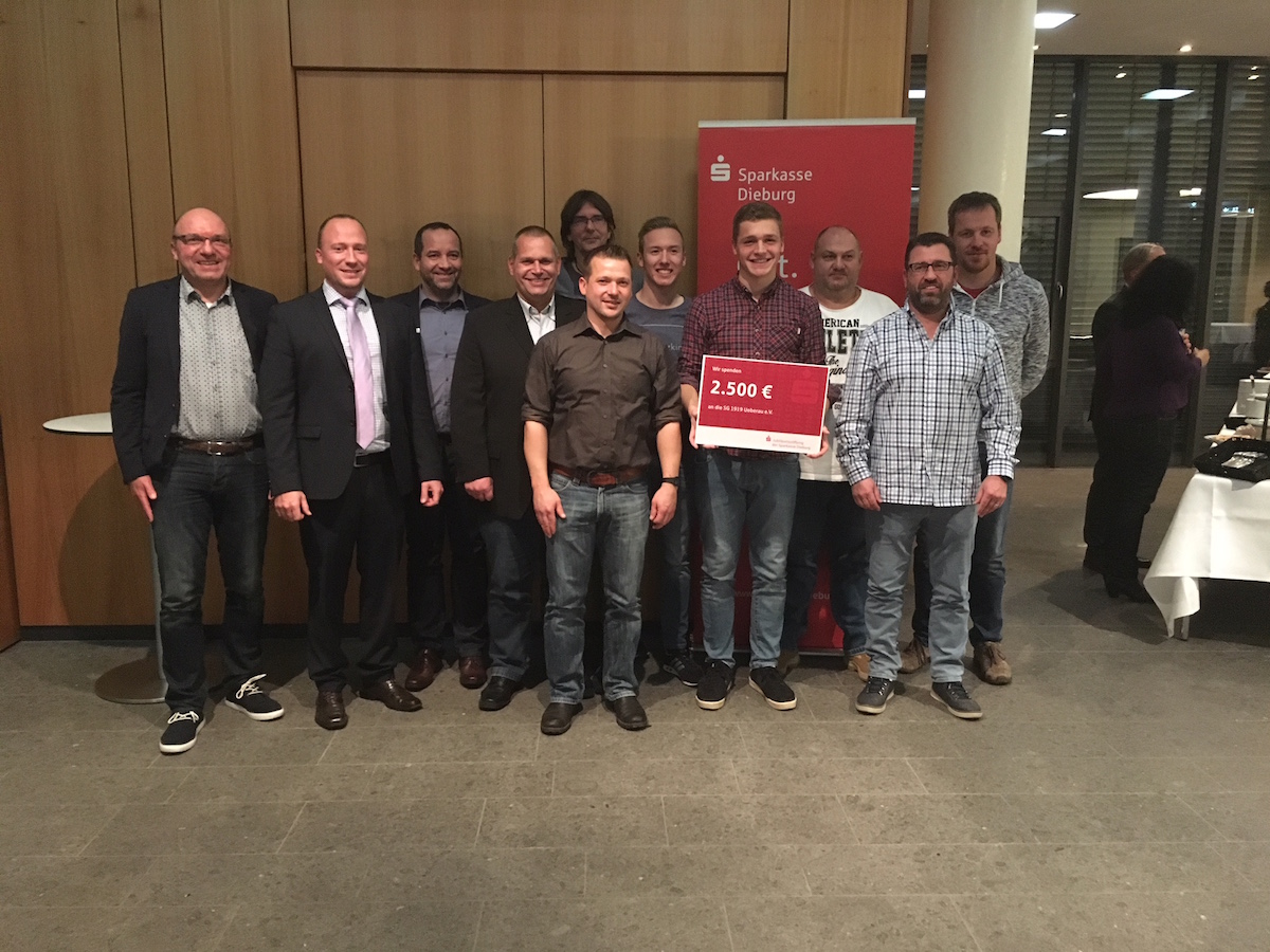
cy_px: 476
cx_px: 635
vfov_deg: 48.2
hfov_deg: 61.7
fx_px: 1064
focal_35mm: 29
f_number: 2.2
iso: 640
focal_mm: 4.15
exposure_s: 1/17
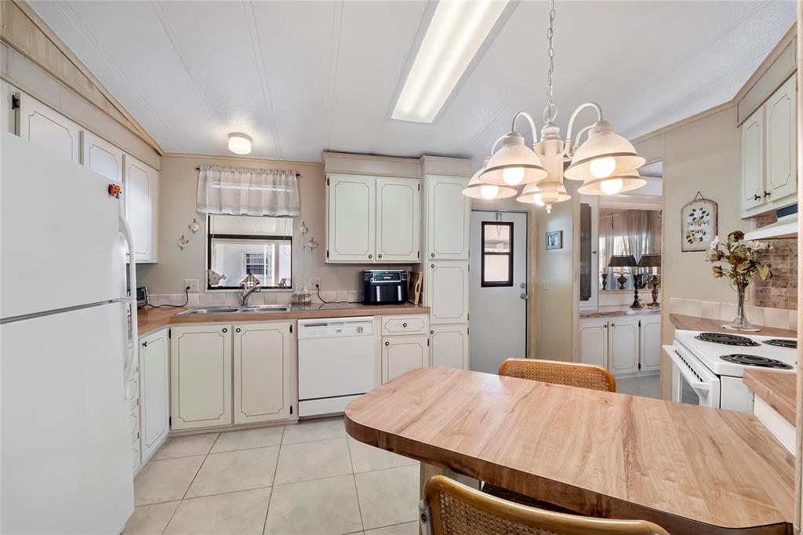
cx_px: 402
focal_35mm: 15
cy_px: 268
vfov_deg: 77.3
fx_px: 334
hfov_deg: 100.4
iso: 800
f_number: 8
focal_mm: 10
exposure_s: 1/40
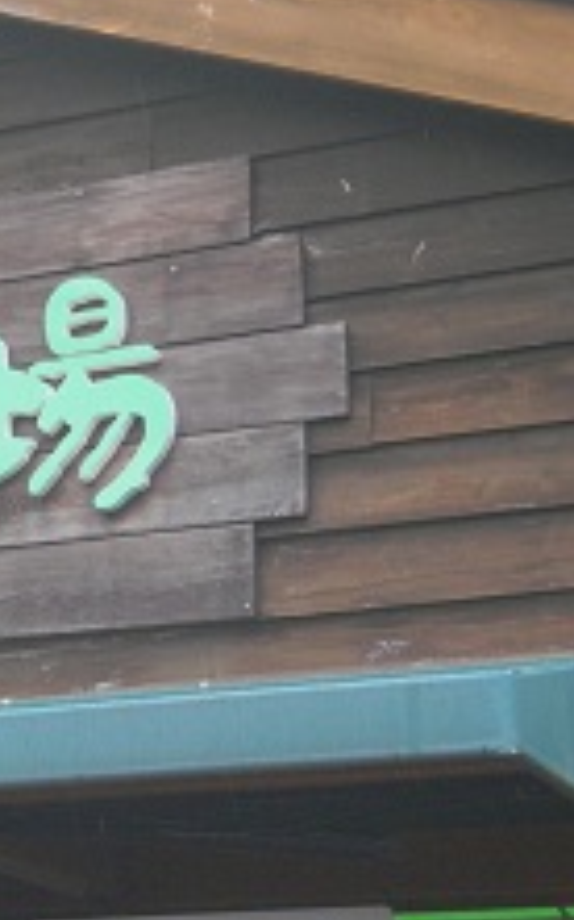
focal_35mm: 113
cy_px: 608
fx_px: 2830
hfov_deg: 11.0
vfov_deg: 18.4
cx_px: -349
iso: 200
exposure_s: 1/103
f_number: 4.1
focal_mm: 8.3
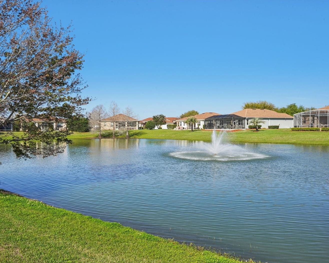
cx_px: 152
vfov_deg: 45.8
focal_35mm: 32
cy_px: 133
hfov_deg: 55.6
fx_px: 312
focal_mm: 28
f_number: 20
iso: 100
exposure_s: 1/50
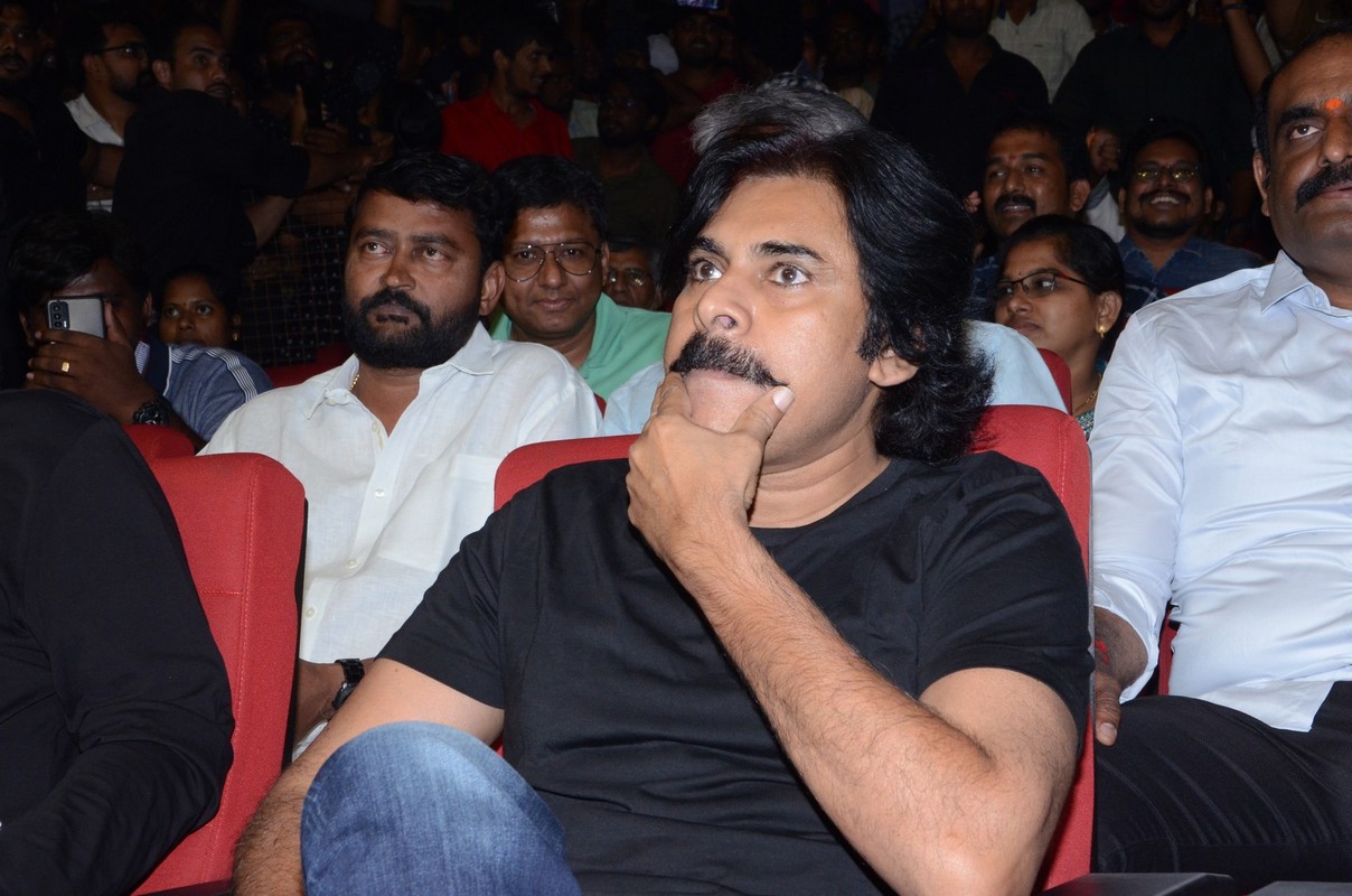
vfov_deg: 18.8
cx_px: 676
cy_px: 448
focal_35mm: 72
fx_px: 2698
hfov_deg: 28.1
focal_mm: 48
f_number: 13
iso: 1250
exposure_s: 1/125
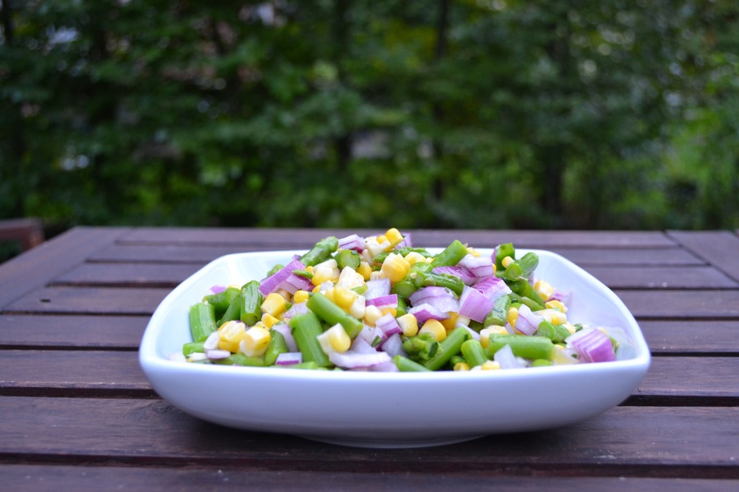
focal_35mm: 42
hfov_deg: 46.4
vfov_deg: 31.9
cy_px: 246
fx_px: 862
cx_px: 370
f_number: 4.5
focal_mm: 28
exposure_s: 1/50
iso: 800
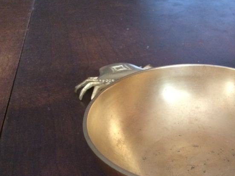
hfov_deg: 37.6
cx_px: 185
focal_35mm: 49
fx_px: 333
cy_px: 141
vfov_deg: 29.0
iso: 320
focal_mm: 4.12
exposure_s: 1/20
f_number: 2.2
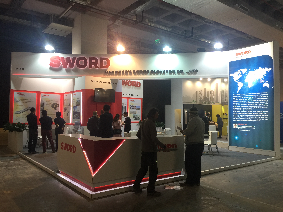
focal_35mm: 29
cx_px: 142
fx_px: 237
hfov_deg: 61.7
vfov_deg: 48.2
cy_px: 106
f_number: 2.2
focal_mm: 4.15
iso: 32
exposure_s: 1/33
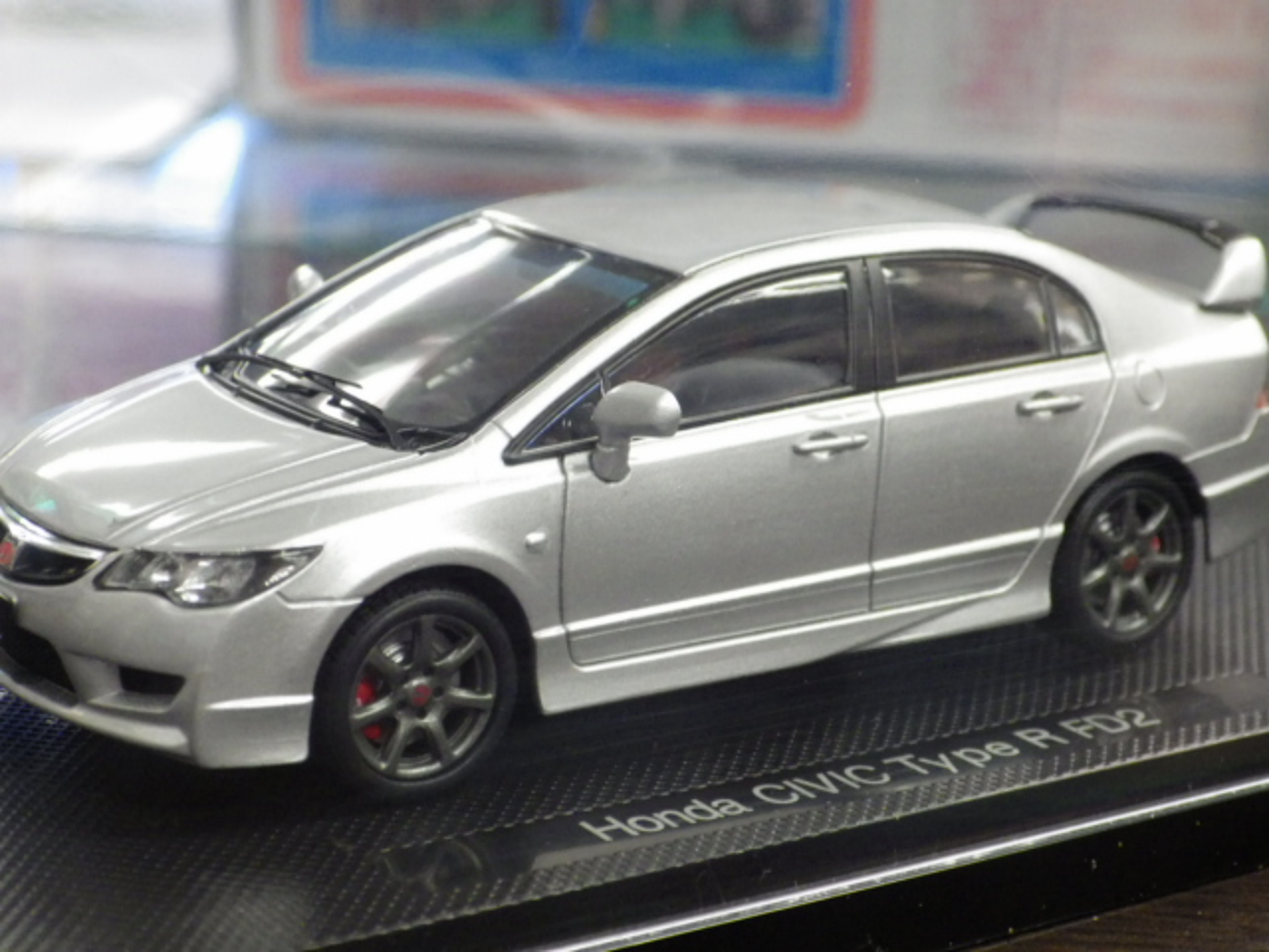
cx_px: 634
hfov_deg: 22.5
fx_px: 3189
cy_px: 476
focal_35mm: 87
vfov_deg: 17.0
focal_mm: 15.6
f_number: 4.4
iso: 800
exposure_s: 1/30
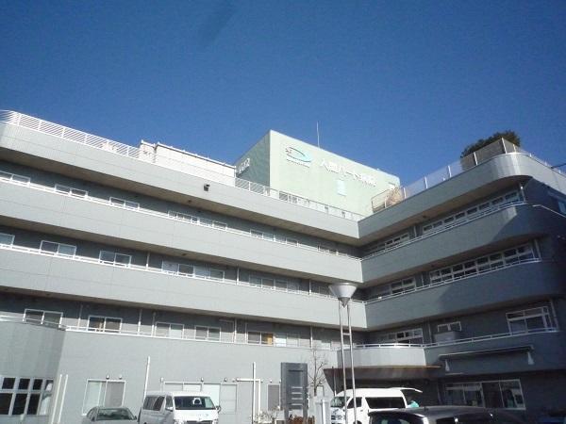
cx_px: 283
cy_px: 212
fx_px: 409
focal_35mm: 25
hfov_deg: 69.4
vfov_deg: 54.9
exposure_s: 1/2000
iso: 800
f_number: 8
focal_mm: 4.4
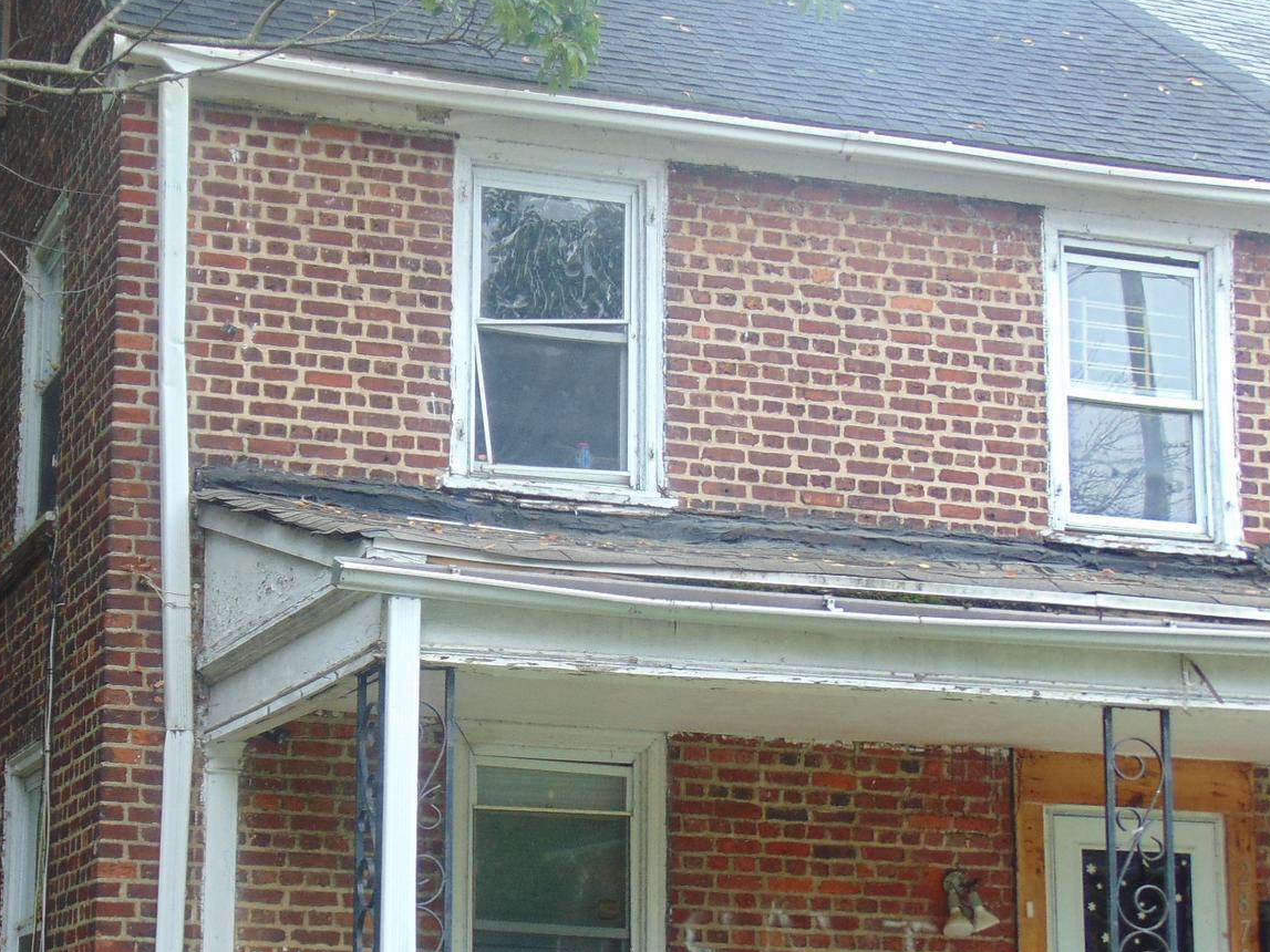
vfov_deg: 19.5
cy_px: 697
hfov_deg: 25.6
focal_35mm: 75
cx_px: 273
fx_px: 2751
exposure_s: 1/60
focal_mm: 7.6
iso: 80
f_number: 3.3
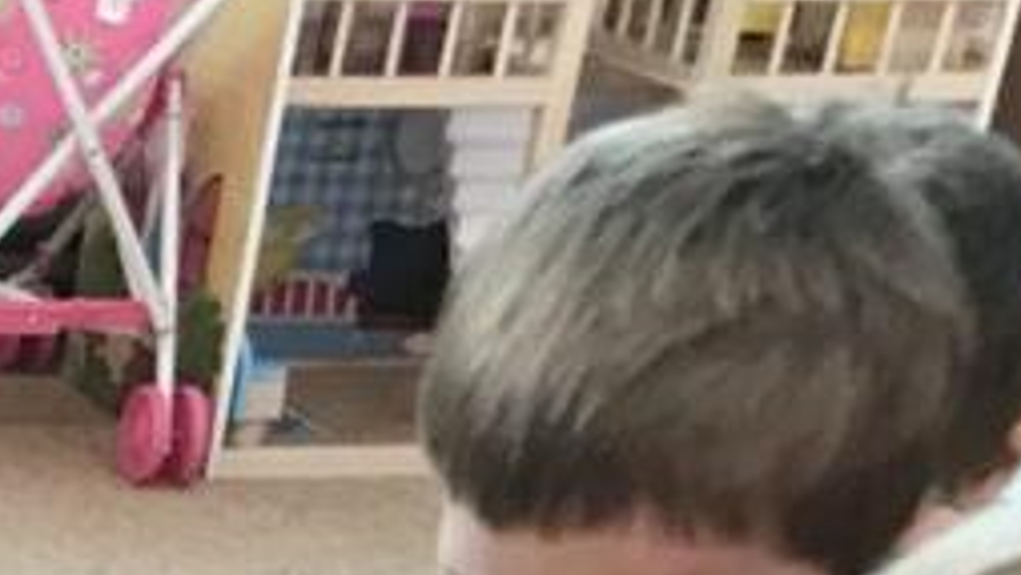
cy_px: 1645
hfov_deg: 11.9
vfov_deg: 6.9
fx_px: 4360
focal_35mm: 161
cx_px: -1053
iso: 32
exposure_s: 1/33
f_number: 1.8
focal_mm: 3.99
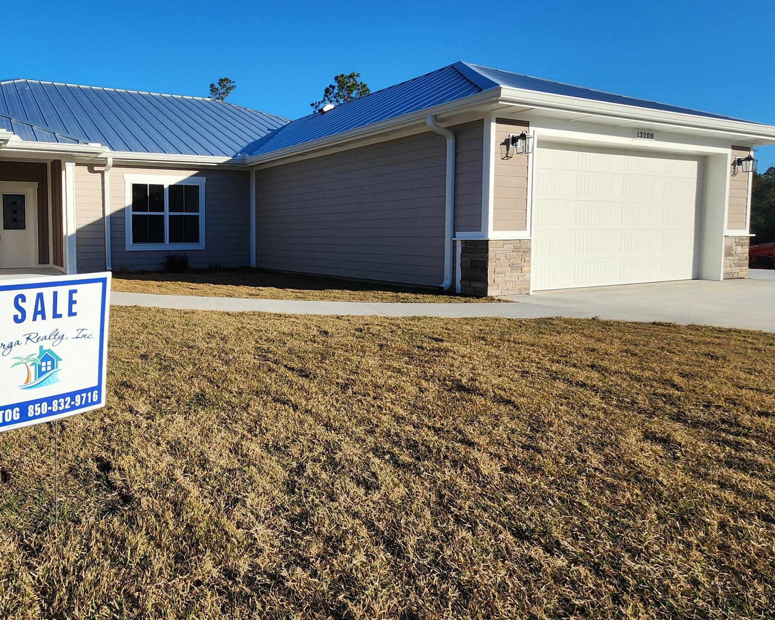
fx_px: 482
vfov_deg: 65.2
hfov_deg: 72.1
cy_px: 264
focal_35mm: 21
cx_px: 191
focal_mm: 2.2
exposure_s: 1/2180
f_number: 2.2
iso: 50
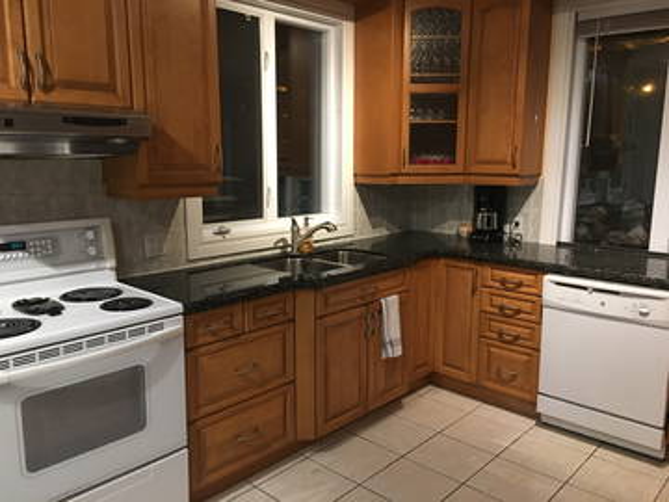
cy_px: 251
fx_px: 560
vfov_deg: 48.2
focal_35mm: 29
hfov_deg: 61.7
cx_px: 334
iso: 80
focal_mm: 4.15
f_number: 2.2
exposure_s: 1/15
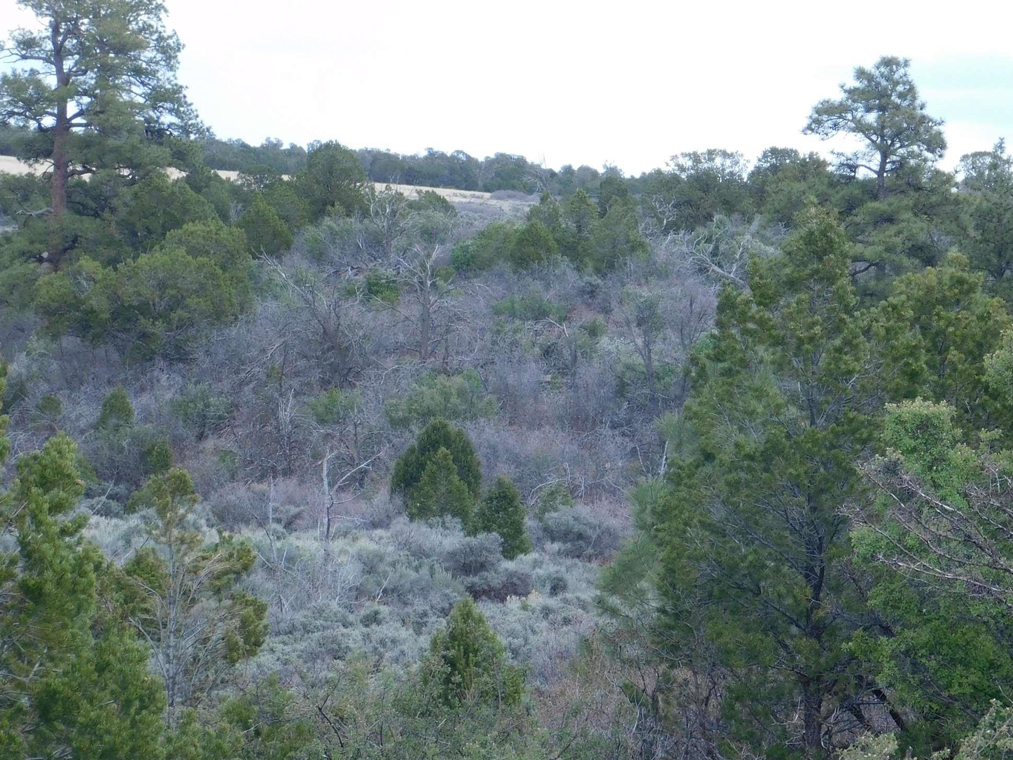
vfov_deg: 7.0
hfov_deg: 9.3
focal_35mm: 212
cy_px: 318
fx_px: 6203
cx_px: 635
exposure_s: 1/200
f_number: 5
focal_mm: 23.7
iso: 125
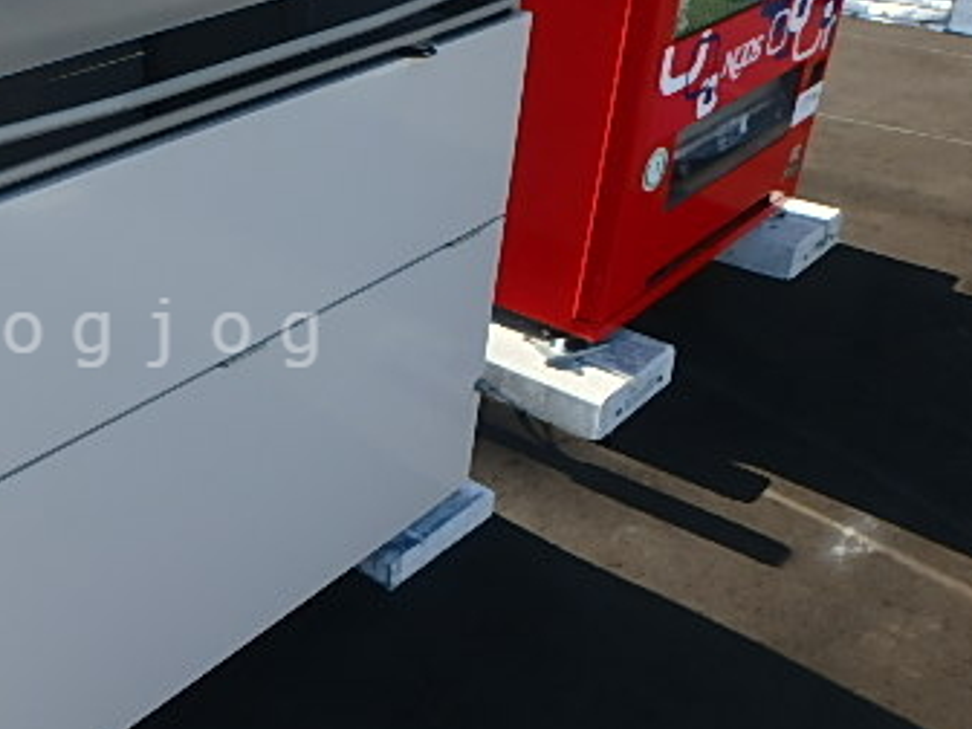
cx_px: 136
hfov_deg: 43.6
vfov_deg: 35.9
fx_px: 1123
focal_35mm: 40
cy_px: 333
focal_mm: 3.7
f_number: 3.5
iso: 125
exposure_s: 1/250
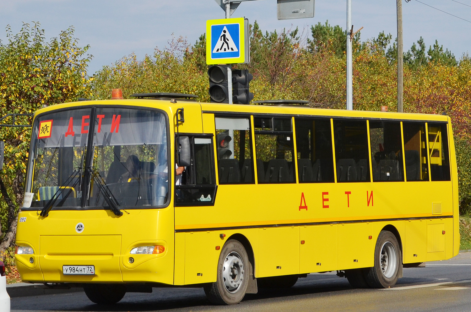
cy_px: 156
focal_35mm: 78
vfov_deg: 17.4
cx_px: 236
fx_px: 1019
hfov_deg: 26.0
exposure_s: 1/1250
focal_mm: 52
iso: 250
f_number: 8
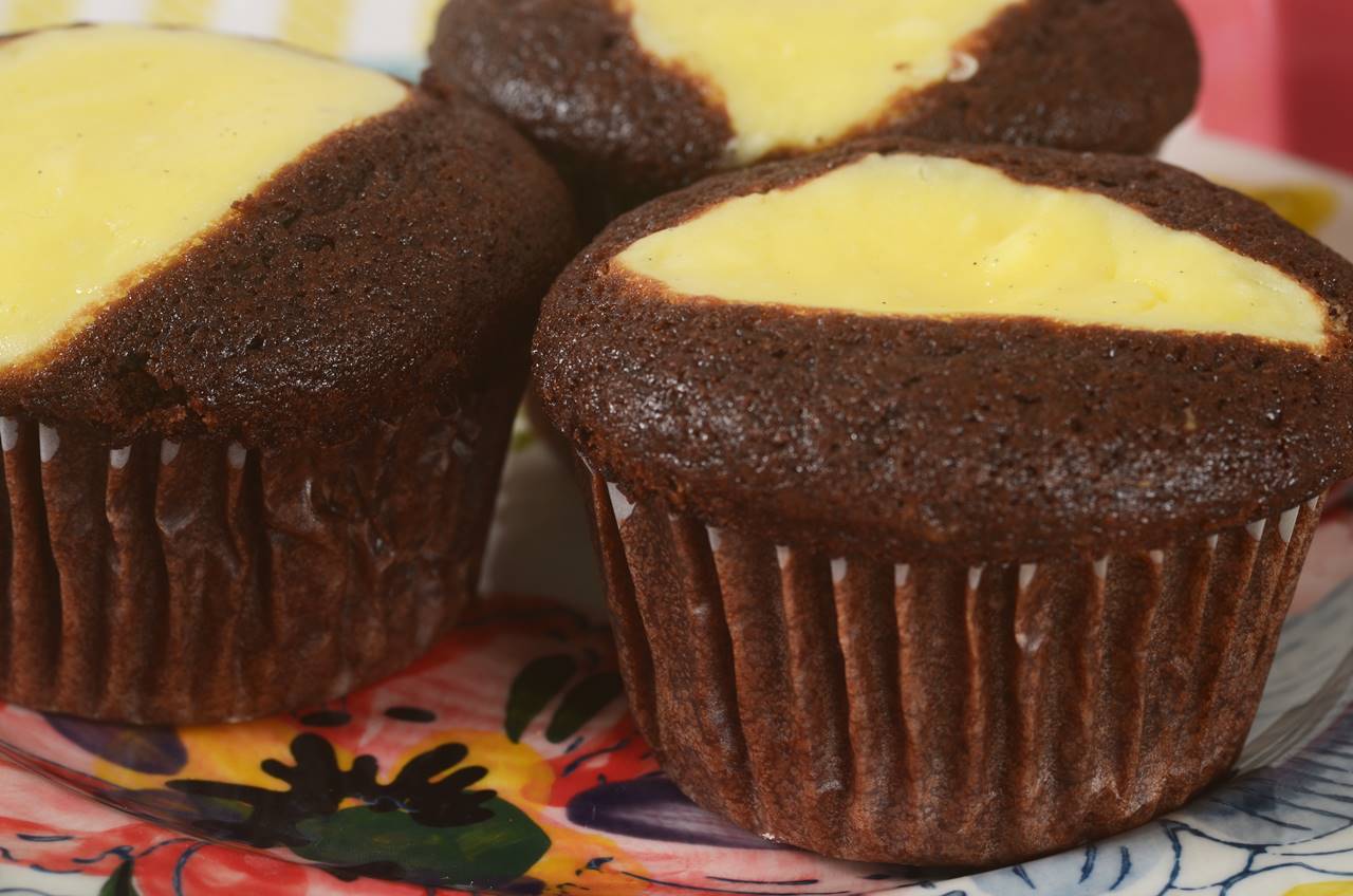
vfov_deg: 8.7
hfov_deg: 13.1
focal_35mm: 158
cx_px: 676
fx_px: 5908
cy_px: 448
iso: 100
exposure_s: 1/100
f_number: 8
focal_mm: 105
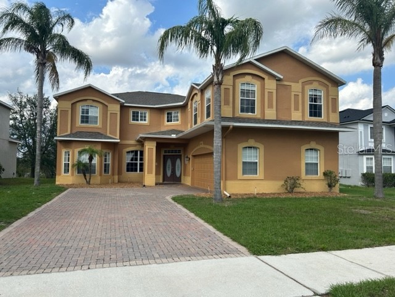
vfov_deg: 53.1
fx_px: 297
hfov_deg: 67.3
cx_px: 198
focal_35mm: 26
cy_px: 148
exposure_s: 1/3460
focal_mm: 5.7
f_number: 1.5
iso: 50
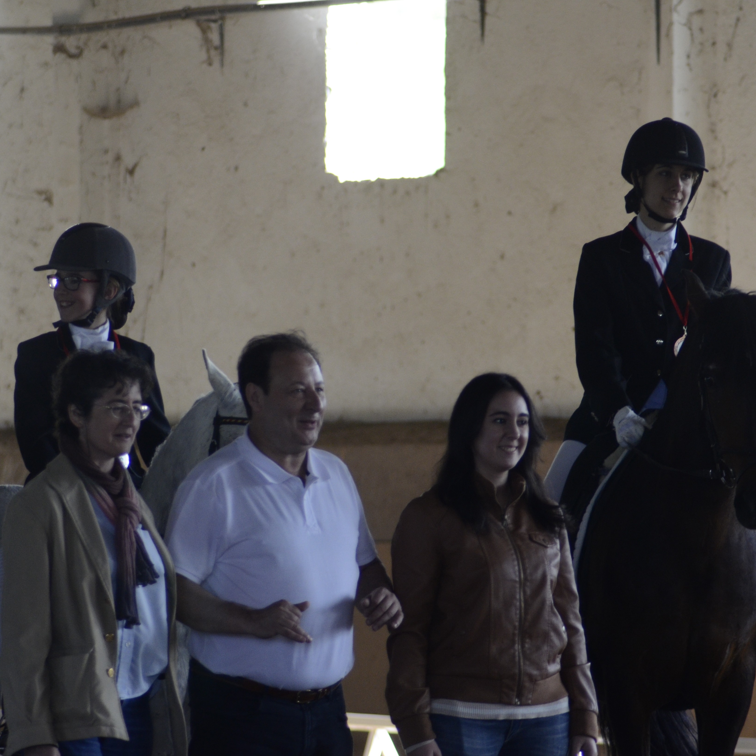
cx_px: 318
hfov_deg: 5.1
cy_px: 378
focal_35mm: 346
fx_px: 8549
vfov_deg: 5.1
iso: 1000
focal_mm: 180
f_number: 4.5
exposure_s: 1/250
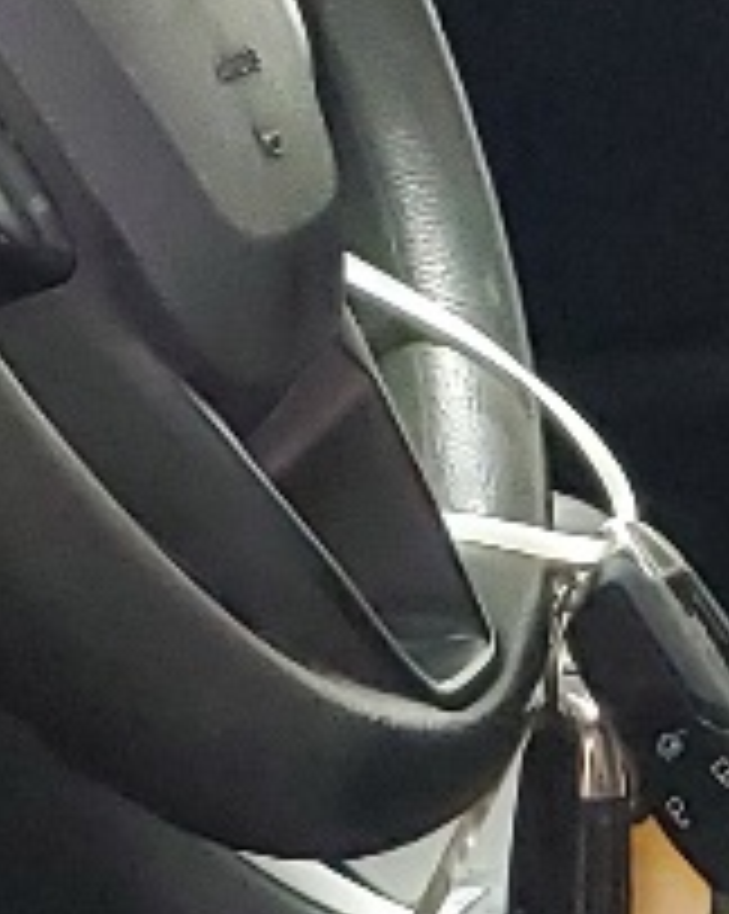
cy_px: 1000
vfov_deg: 9.6
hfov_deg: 7.7
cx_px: 621
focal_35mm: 200
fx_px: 5402
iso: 345
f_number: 1.5
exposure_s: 1/40
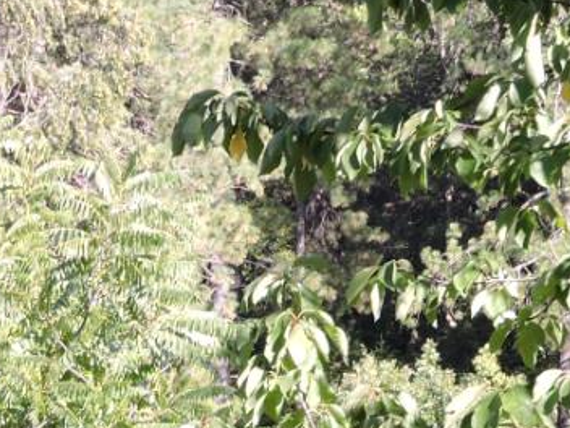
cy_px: 750
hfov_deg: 7.7
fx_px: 4215
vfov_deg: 5.7
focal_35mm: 256
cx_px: 340
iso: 100
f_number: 4.2
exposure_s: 1/125
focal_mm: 10.7
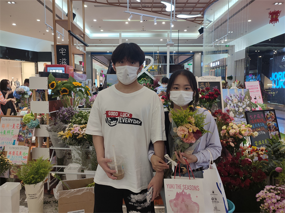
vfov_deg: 54.9
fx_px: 206
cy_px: 106
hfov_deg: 69.4
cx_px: 142
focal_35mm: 25
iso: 85
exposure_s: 1/33
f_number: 1.75
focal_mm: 5.96
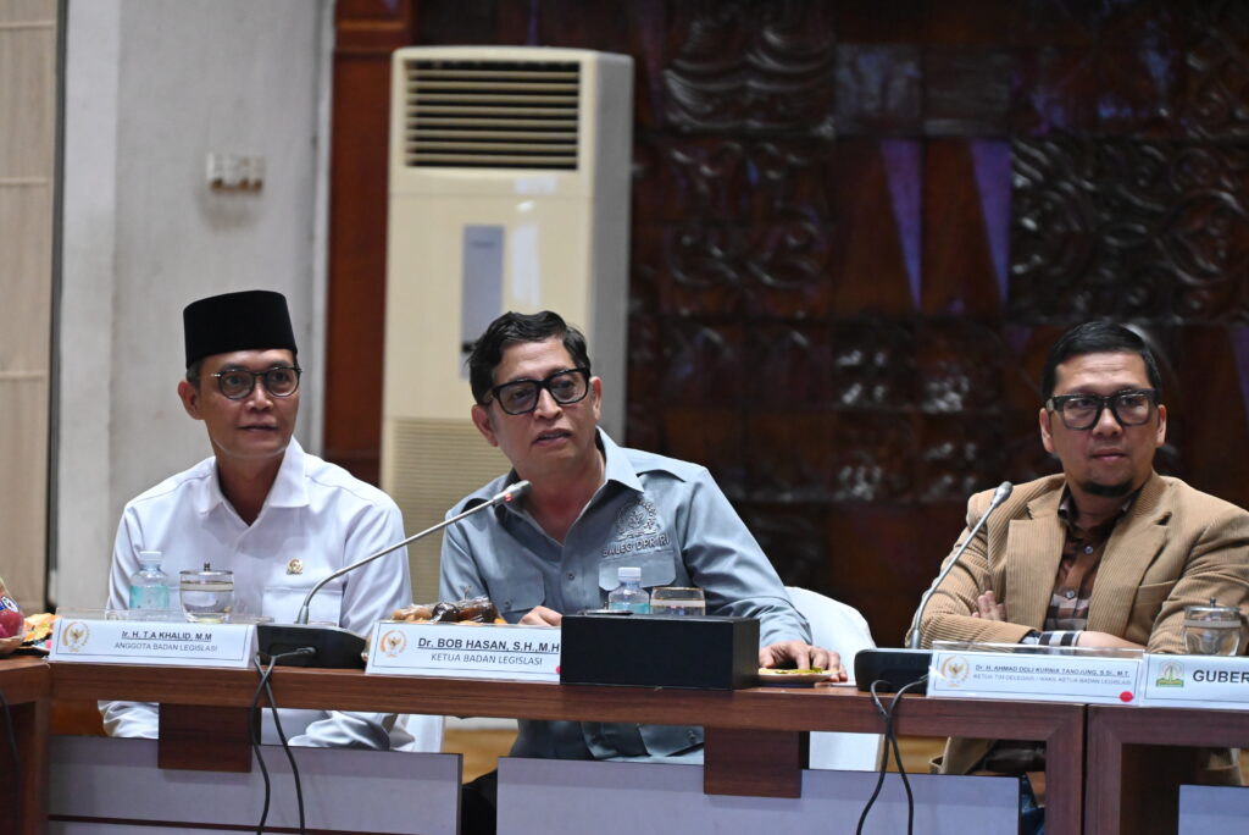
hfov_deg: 10.3
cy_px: 418
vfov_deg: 6.9
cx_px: 624
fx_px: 6943
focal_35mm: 200
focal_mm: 200
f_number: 6.3
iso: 8000
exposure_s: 1/250
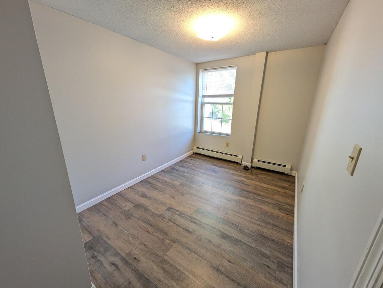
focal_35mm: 14
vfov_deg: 85.7
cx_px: 192
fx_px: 155
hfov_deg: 102.0
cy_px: 144
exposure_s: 1/60
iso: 134
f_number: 2.2
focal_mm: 1.83
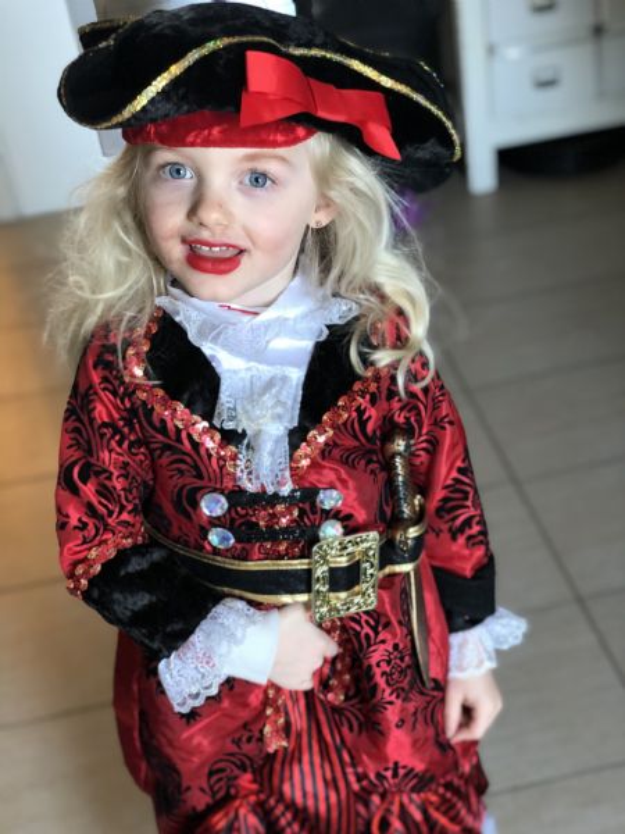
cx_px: 312
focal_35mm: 52
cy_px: 417
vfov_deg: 36.8
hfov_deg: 28.0
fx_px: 1252
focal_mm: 6
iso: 100
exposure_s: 1/33
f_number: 2.4
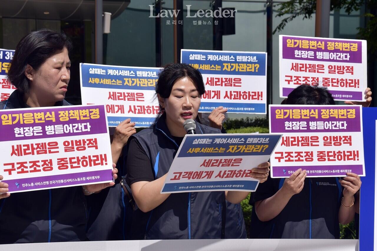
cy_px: 126
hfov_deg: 24.2
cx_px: 188
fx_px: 879
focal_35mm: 84
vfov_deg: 16.3
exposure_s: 1/500
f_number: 11
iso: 200
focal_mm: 56
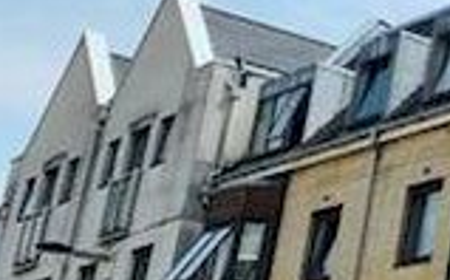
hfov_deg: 13.2
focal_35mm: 131
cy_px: 86
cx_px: 971
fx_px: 1605
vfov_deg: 10.0
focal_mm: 3.99
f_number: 1.8
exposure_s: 1/2994
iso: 20
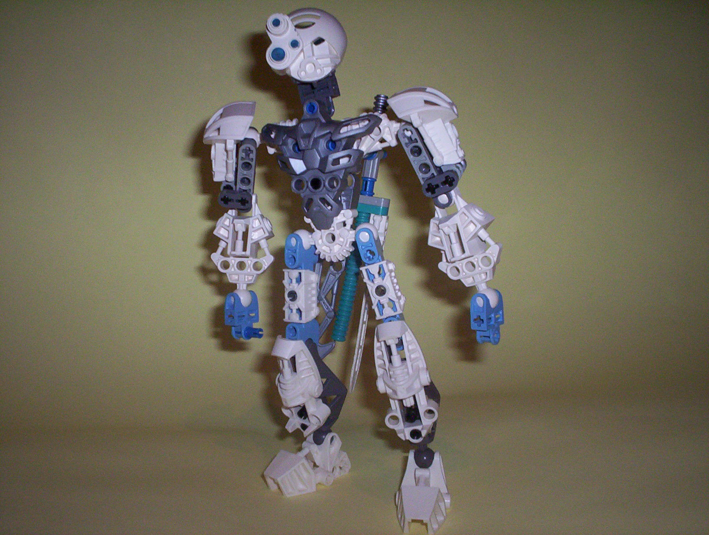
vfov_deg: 37.9
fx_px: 780
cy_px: 268
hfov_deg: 48.9
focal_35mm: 38
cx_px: 354
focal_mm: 4.99
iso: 140
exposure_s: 1/60
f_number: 4.5
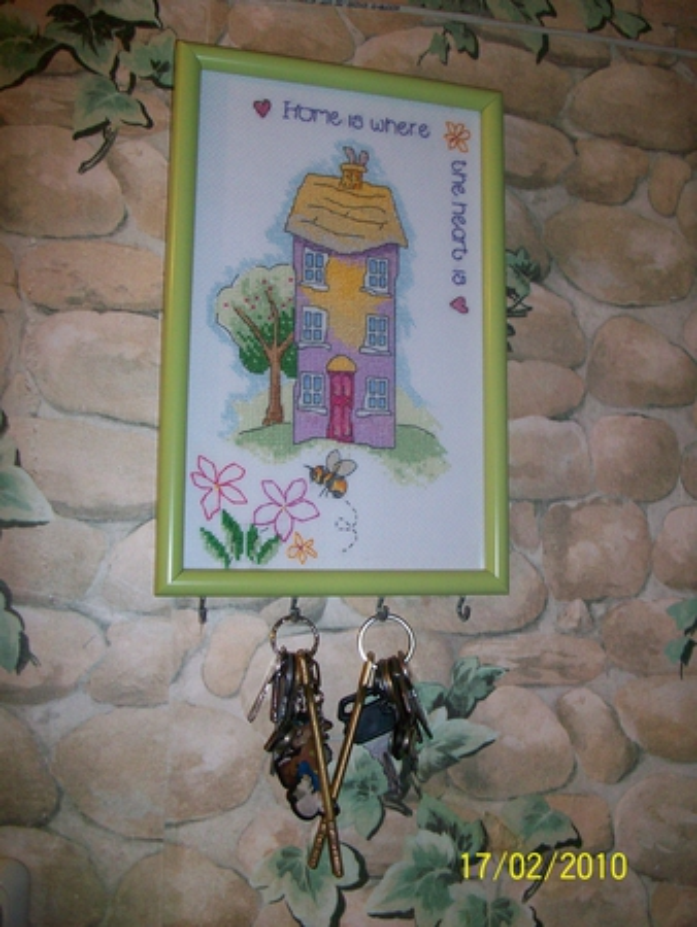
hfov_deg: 41.8
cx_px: 348
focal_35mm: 34
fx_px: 912
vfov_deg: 53.9
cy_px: 464
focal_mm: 5.7
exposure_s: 1/60
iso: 160
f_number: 2.8
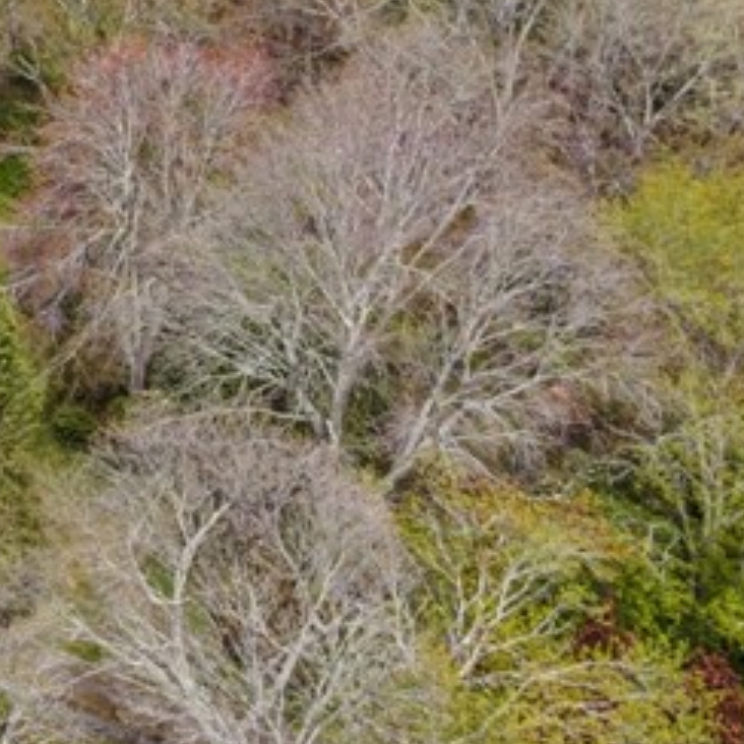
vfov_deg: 17.7
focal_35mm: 89
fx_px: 2164
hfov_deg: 15.9
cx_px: -683
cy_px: -342
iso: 100
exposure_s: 1/500
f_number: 2.8
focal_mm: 4.5
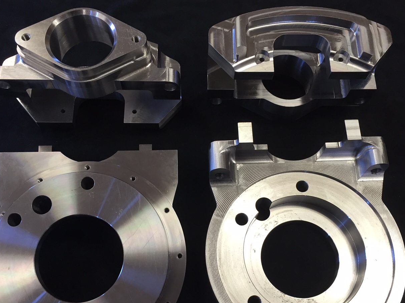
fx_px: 456
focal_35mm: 39
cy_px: 188
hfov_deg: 47.8
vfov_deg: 36.6
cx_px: 216
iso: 50
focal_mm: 4.15
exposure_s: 1/33
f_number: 2.2
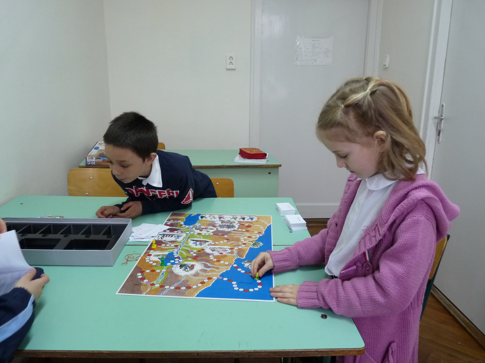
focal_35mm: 27
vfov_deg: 51.4
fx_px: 378
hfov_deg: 65.3
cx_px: 242
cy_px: 182
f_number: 2.8
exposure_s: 1/30
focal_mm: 4.8
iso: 320
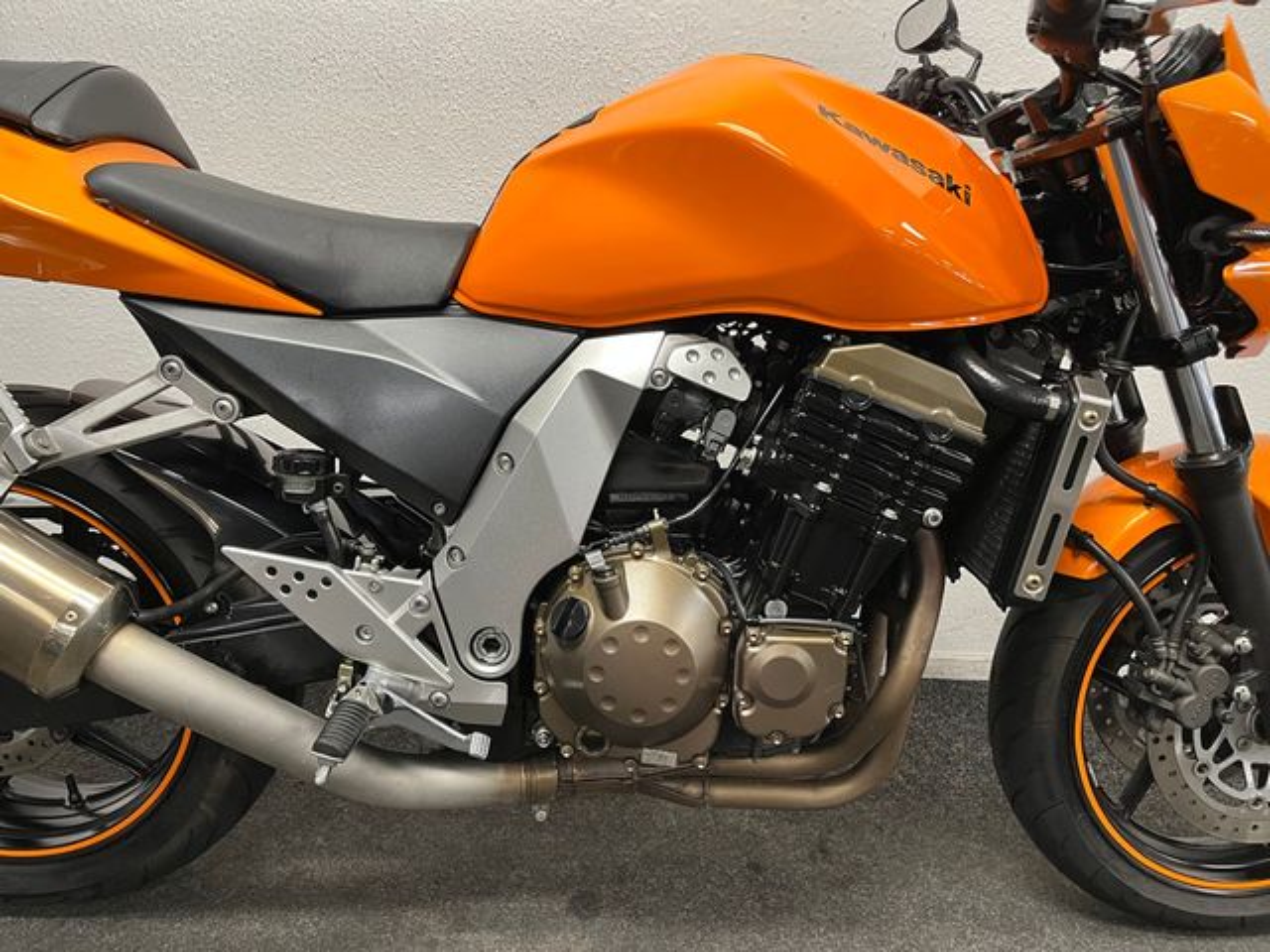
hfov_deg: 67.3
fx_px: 954
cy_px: 476
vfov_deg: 53.1
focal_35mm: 26
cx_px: 635
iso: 200
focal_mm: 5.1
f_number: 1.6
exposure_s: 1/50
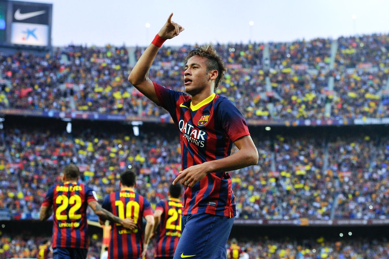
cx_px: 194
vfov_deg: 19.4
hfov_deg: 28.9
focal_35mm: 70
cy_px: 130
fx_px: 756
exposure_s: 1/1000
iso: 1600
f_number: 4
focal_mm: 70
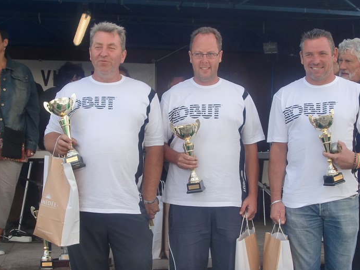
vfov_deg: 22.8
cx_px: 179
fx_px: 666
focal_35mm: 64
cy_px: 180
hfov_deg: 30.3
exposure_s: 1/200
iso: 64
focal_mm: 7.6
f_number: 3.1
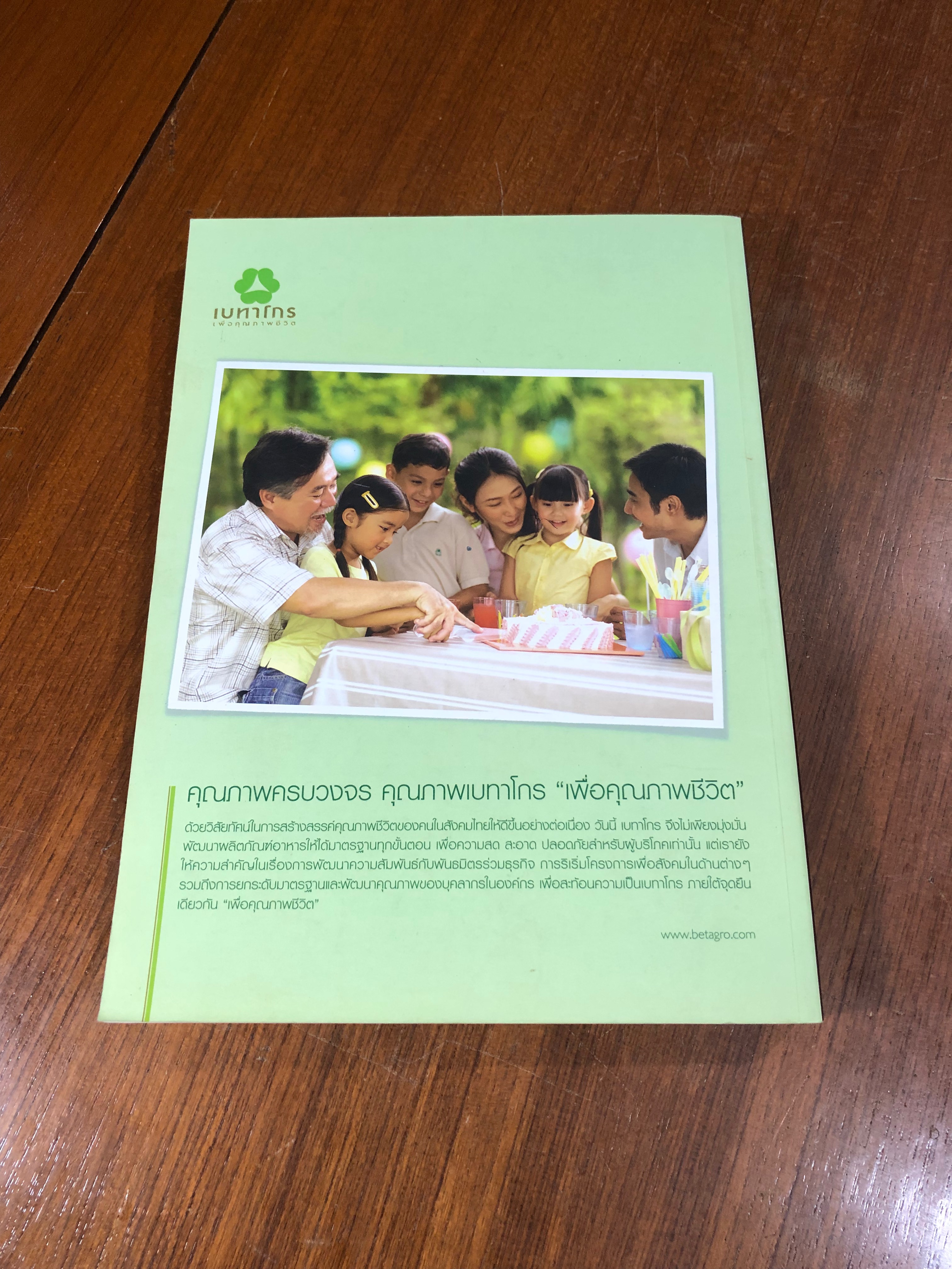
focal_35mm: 28
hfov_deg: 49.7
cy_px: 634
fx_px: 1027
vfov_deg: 63.4
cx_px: 476
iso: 40
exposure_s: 1/17
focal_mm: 3.99
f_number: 1.8
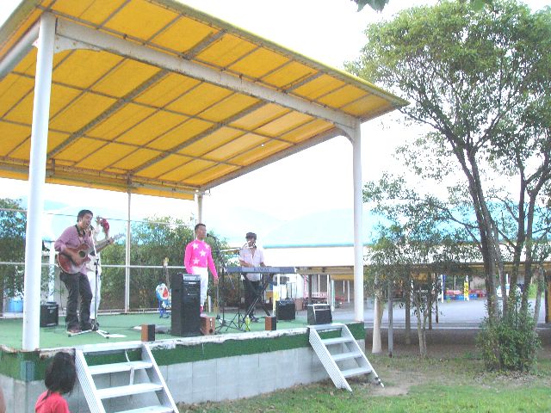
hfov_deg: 51.4
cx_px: 276
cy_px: 206
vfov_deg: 39.7
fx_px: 573
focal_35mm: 36
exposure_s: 1/25
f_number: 2.8
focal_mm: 6
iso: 200
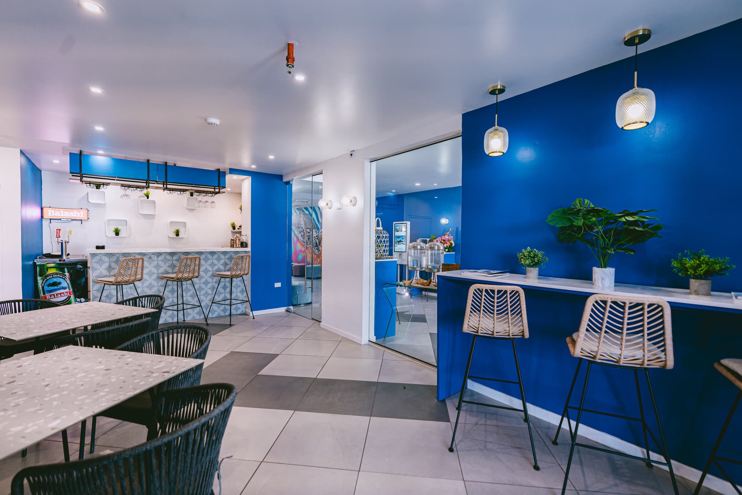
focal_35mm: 16
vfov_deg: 73.7
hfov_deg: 96.7
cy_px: 248
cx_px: 371
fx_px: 330
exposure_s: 1/200
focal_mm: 16
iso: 500
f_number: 2.8
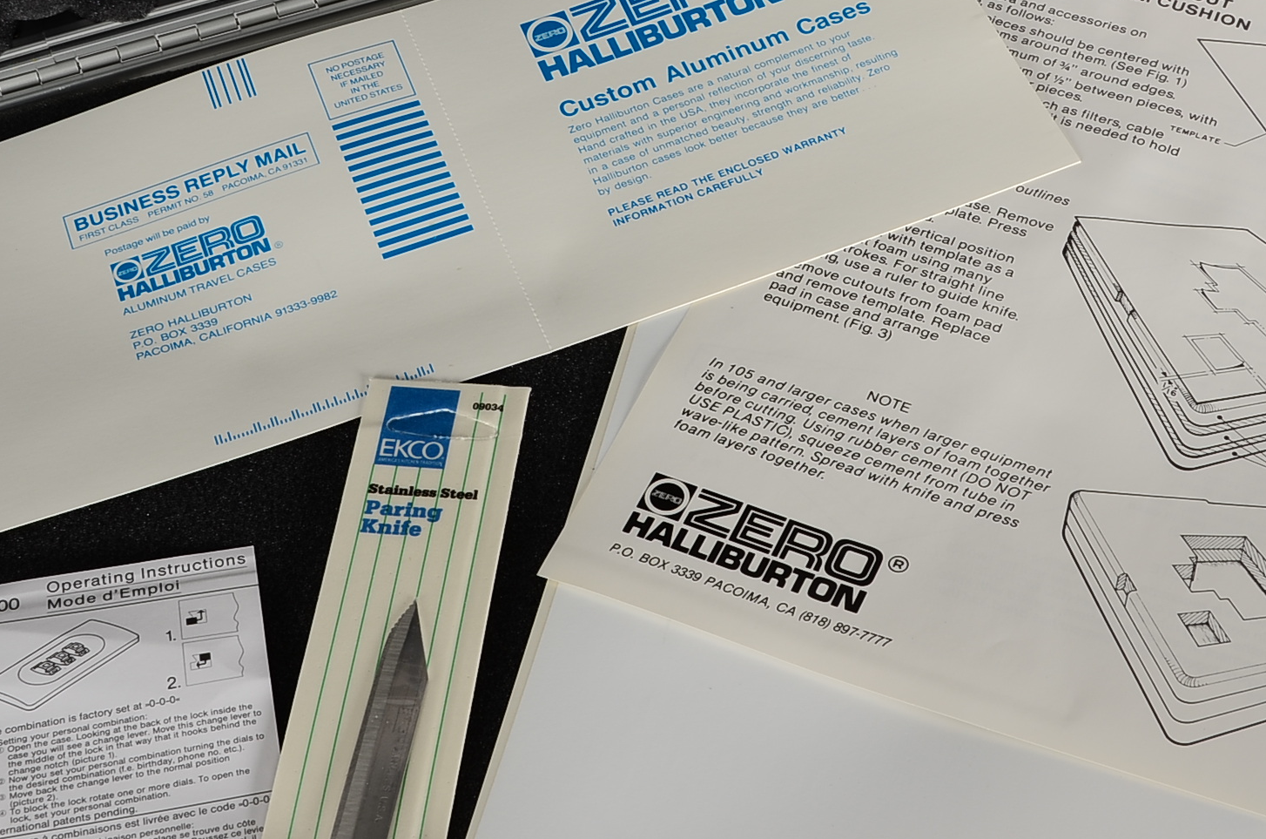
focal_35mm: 61
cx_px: 744
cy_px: 321
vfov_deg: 22.1
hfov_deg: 32.9
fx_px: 2141
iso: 100
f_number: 13
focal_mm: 24
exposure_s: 1/100
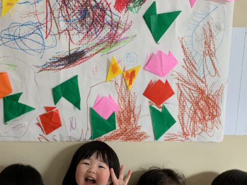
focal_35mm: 49
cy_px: 123
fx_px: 350
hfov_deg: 38.6
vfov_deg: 29.5
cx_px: 91
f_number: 1.8
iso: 64
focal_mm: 4.25
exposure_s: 1/121
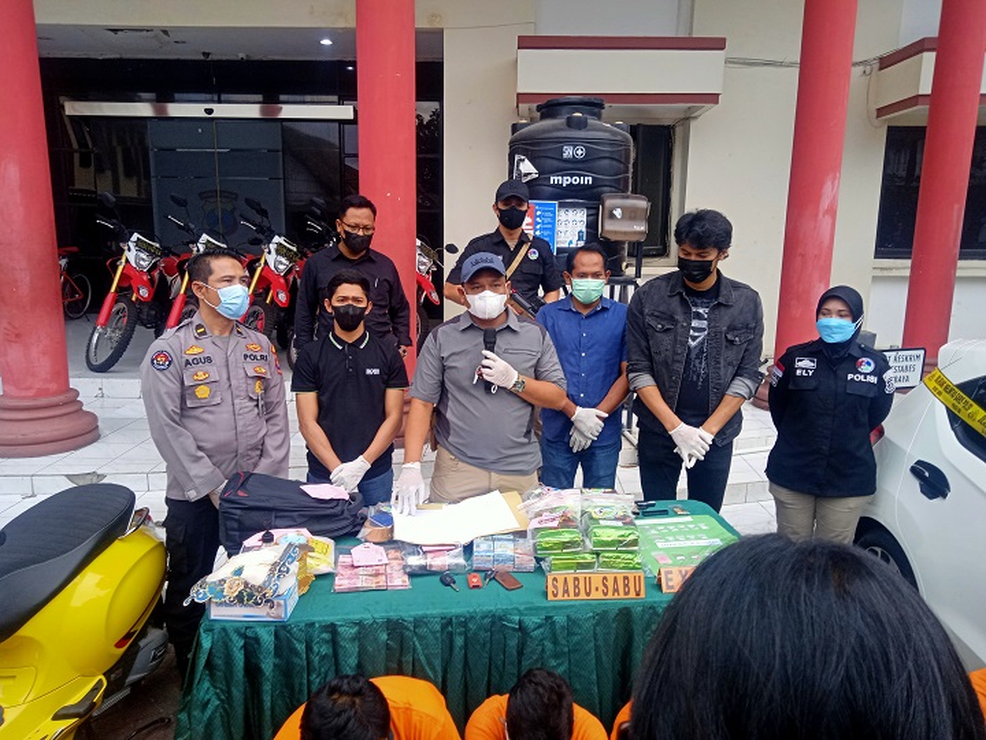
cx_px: 493
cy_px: 370
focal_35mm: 26
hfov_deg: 67.3
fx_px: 741
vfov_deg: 53.1
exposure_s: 1/100
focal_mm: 3.46
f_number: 2.2
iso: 104
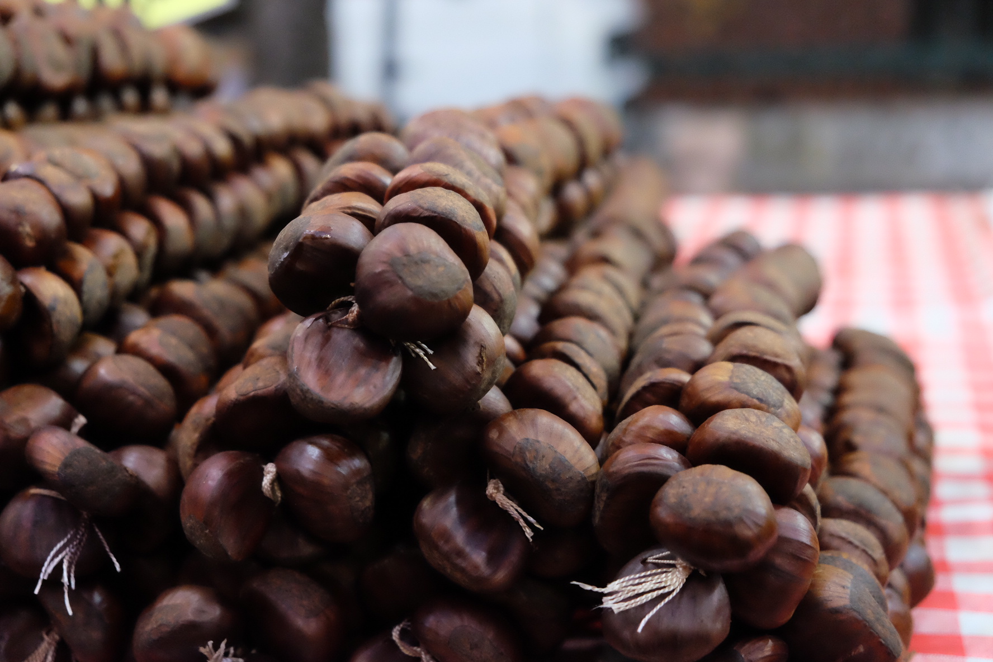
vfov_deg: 26.5
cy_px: 331
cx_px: 496
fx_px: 1407
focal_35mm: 51
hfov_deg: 38.9
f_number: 3.6
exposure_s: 1/120
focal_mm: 34.3
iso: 6400
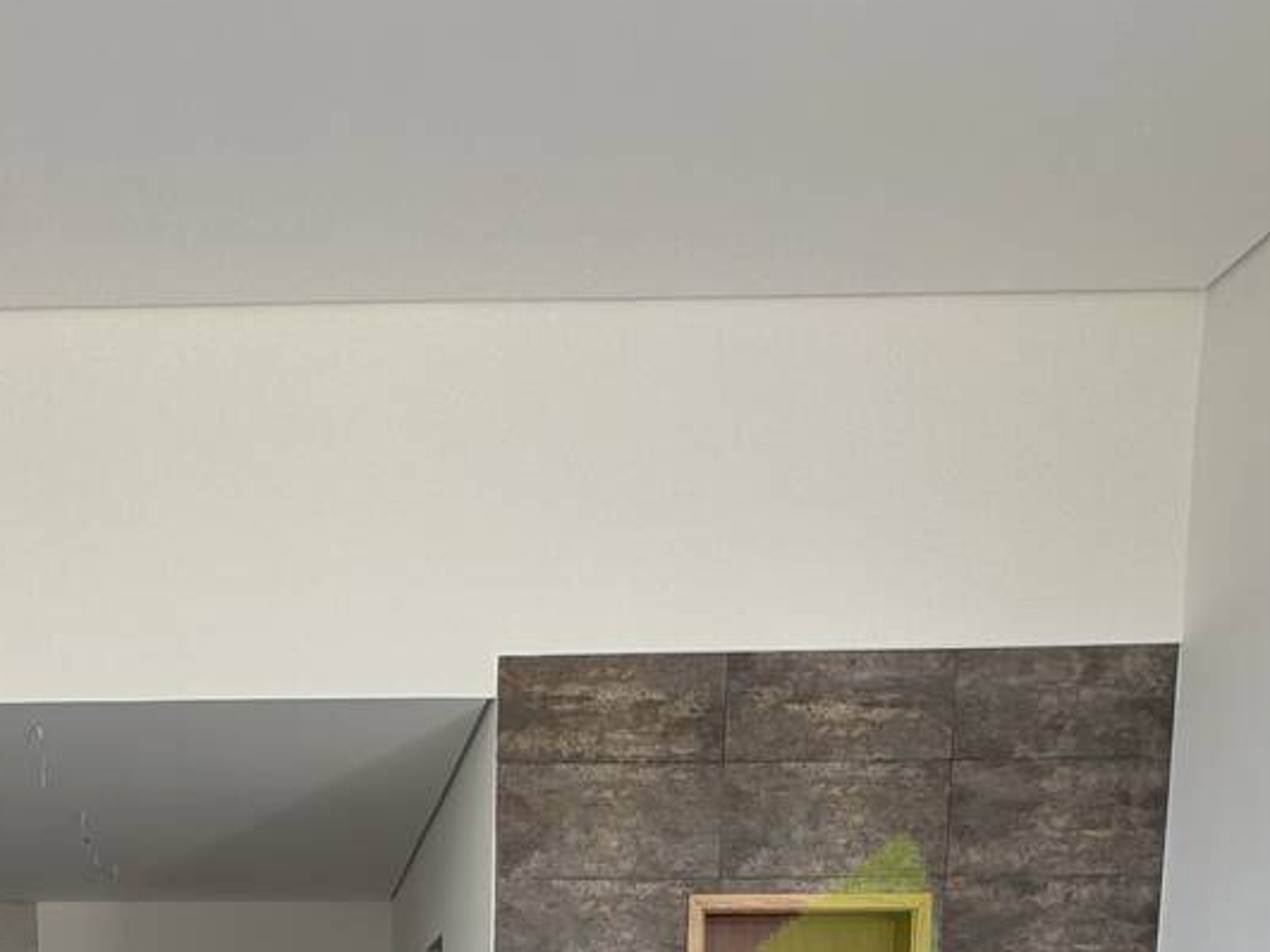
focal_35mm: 38
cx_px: 273
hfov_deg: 46.7
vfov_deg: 29.4
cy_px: 1275
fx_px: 1394
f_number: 2.2
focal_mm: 2.22
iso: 50
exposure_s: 1/99
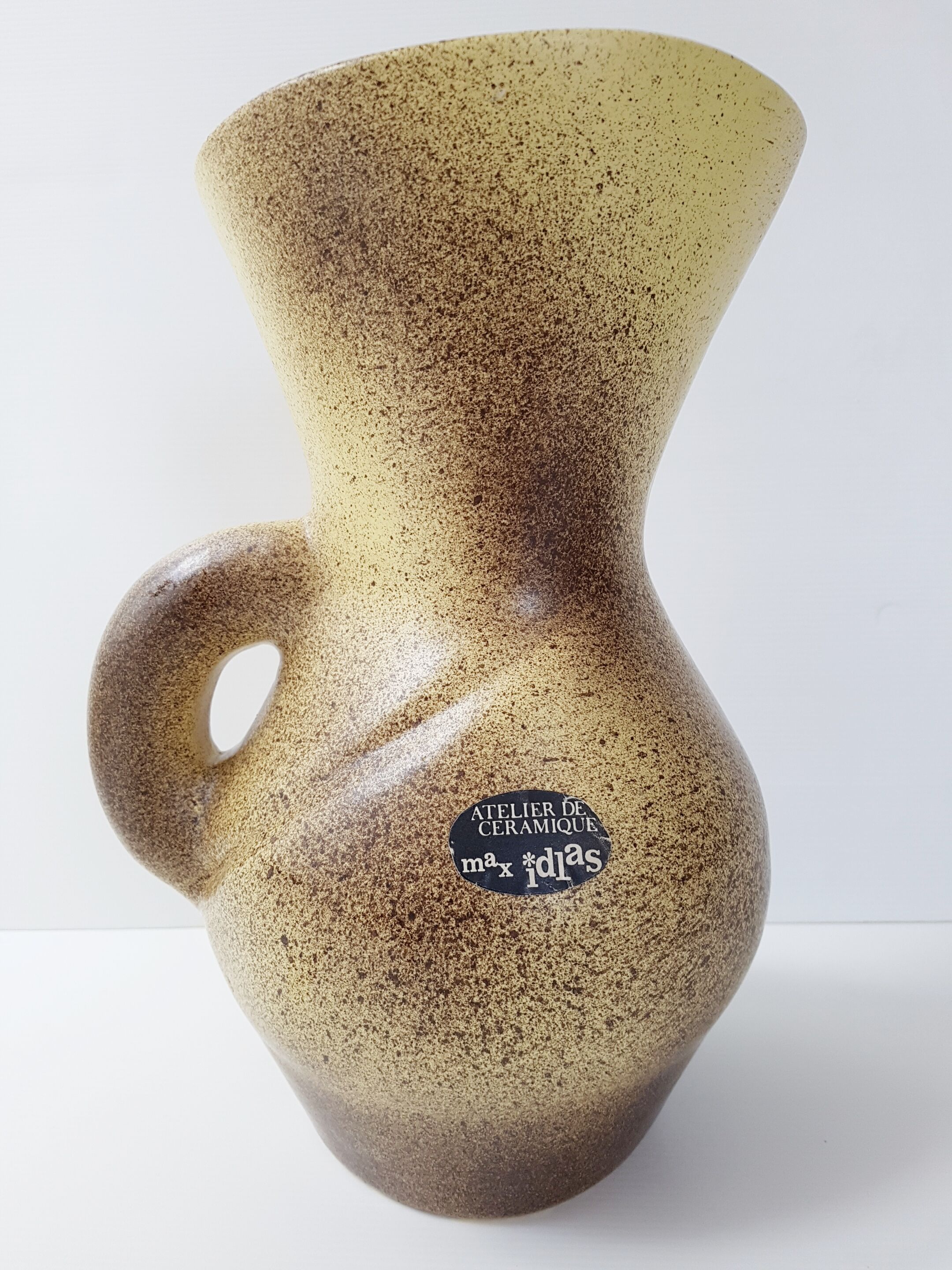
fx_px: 953
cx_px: 476
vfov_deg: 67.3
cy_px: 635
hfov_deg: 53.1
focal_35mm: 26
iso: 80
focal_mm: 4.2
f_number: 1.7
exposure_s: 1/100
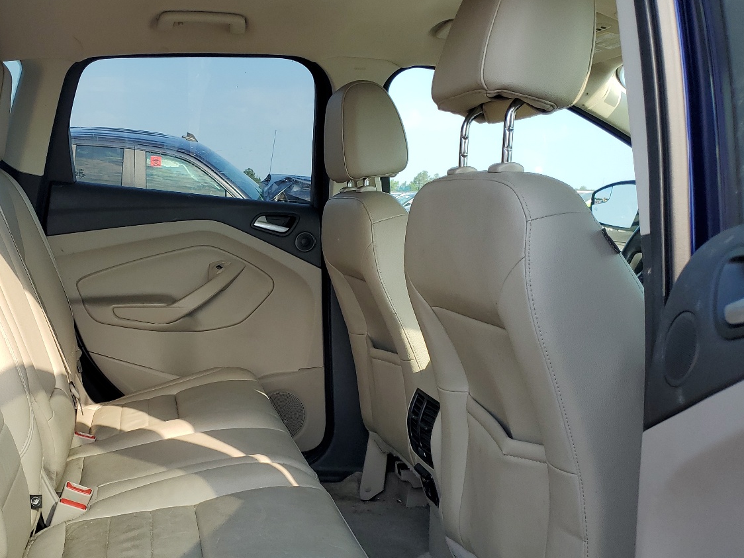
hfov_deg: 49.1
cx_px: 238
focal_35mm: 37
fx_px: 795
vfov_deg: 38.5
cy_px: 330
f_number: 1.5
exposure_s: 1/714
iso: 50
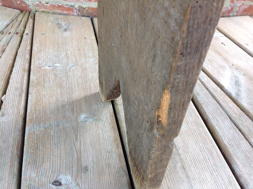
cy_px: 94
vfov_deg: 40.6
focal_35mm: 35
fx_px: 255
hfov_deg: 52.7
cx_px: 126
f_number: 2.4
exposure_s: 1/60
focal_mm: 4.28
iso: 64
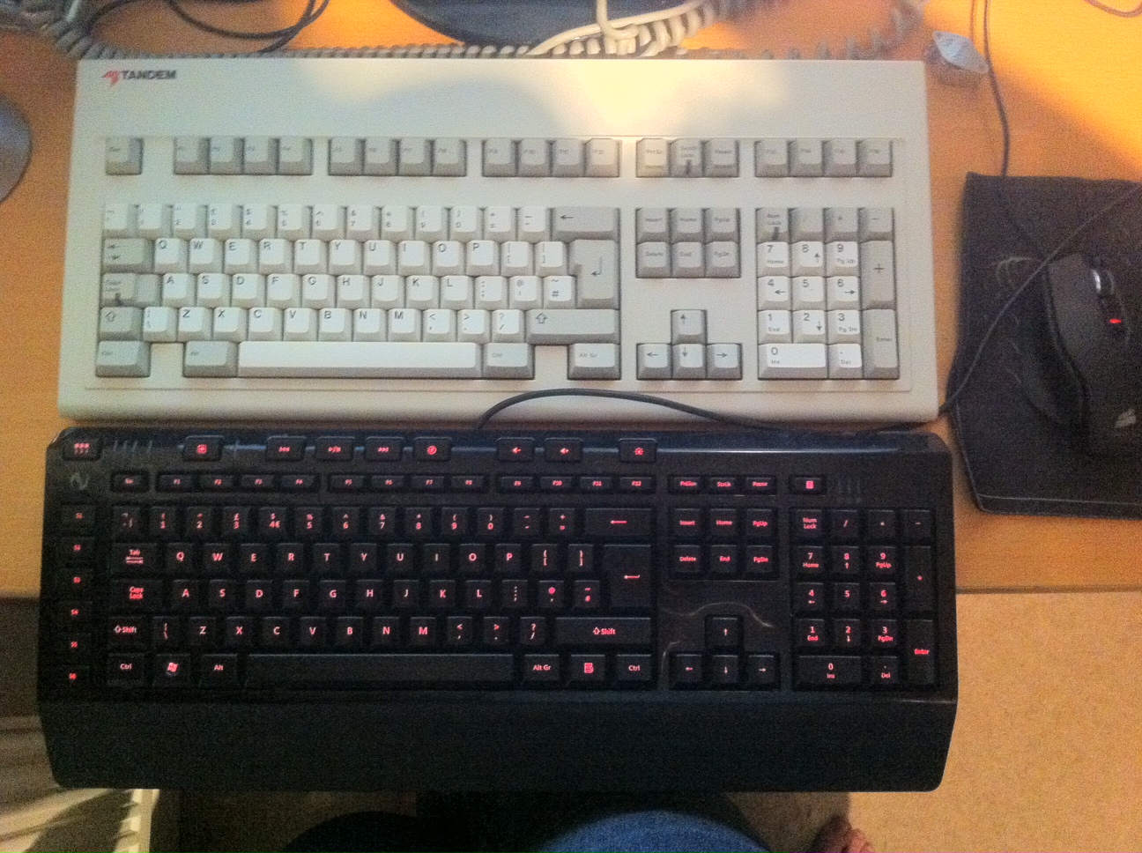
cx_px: 571
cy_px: 426
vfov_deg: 40.6
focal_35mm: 35
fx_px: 1153
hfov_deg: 52.7
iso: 1000
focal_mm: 3.85
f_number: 2.8
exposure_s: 1/17
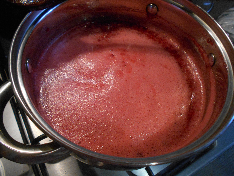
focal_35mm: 27
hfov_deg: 65.3
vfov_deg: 51.4
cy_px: 87
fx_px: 183
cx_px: 115
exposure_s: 1/30
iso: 400
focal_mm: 4.6
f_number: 3.2
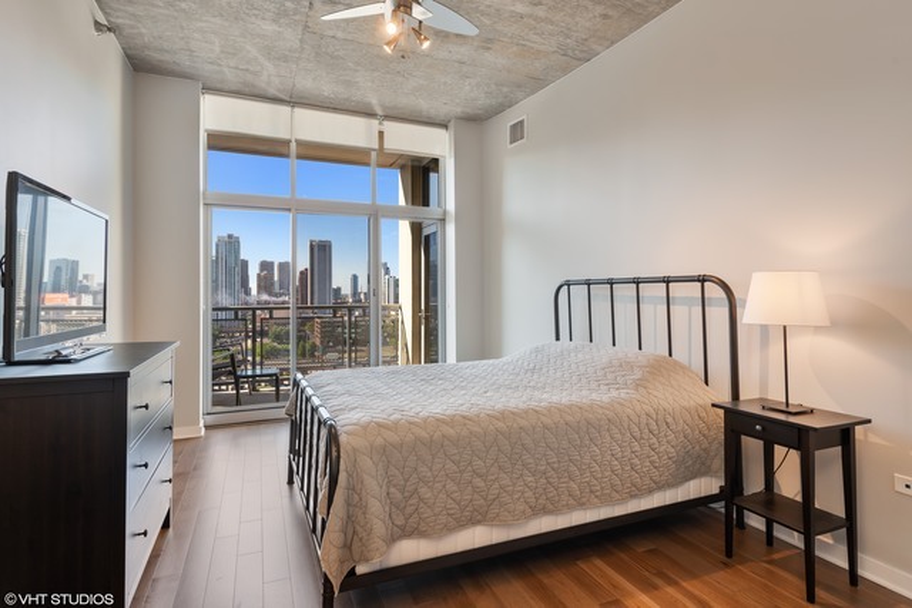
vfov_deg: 64.6
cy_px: 304
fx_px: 481
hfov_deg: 86.9
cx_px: 456
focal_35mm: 19
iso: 200
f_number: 8
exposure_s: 1/8
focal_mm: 19
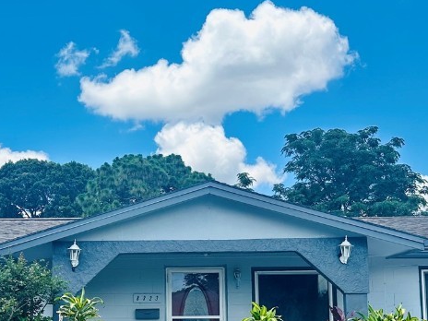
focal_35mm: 53
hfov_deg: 36.1
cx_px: 174
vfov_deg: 26.9
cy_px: 264
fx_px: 655
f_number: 1.78
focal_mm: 6.86
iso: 80
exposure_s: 1/3861
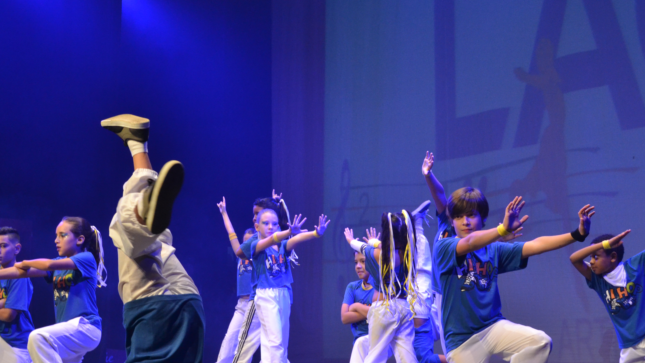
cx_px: 291
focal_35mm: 59
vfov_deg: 20.5
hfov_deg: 35.6
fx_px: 1003
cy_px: 208
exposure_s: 1/30
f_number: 6.3
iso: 1600
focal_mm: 29
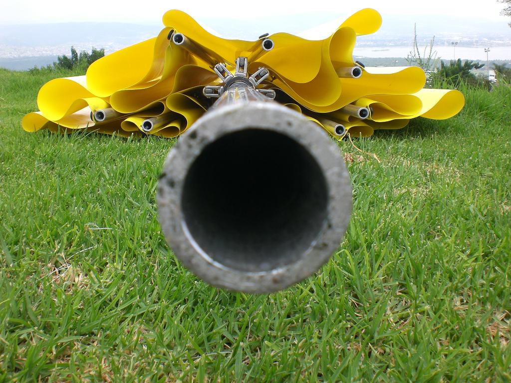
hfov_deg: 49.0
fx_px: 561
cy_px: 192
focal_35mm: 38
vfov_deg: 37.7
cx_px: 256
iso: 50
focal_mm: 6.3
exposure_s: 1/250
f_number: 4.4
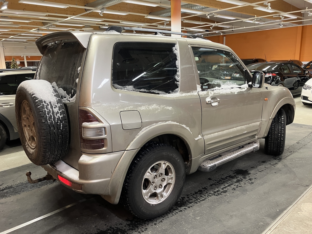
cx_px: 156
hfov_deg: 63.4
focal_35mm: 28
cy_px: 117
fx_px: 252
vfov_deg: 49.7
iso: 125
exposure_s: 1/50
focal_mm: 3.99
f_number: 1.8
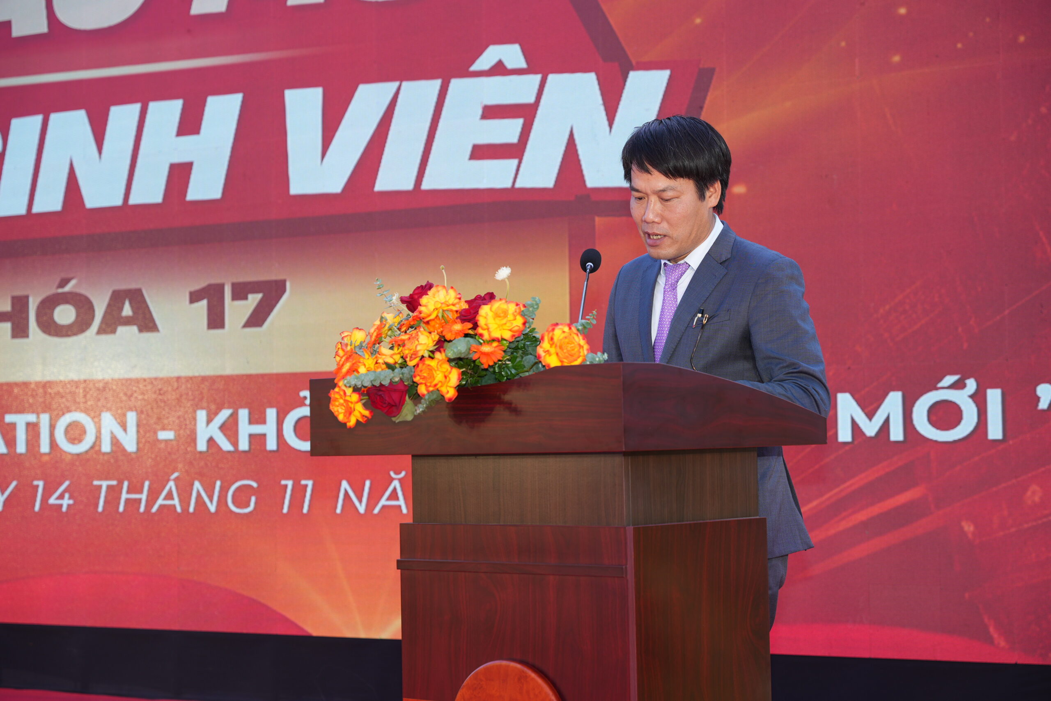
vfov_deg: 19.5
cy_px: 350
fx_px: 2044
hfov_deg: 28.8
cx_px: 526
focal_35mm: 70
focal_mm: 70
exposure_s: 1/200
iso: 100
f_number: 4.5
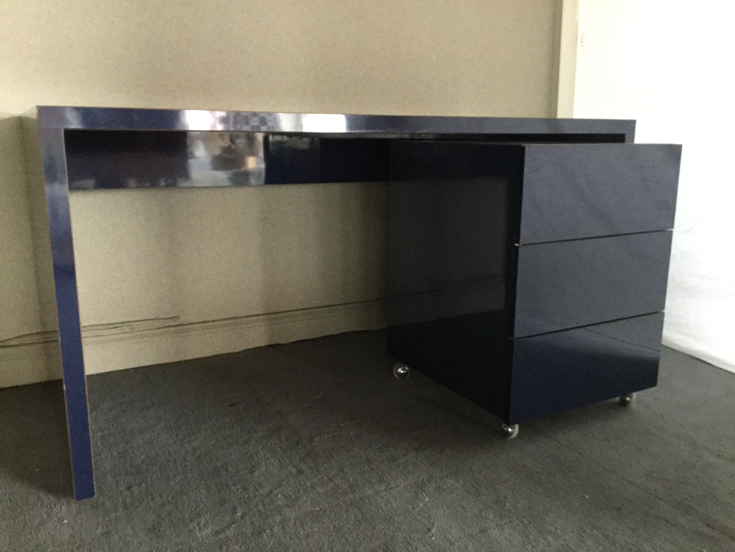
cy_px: 276
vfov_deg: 45.4
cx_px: 368
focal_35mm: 31
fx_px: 658
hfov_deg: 58.4
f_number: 2.4
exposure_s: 1/25
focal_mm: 3.3
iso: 200
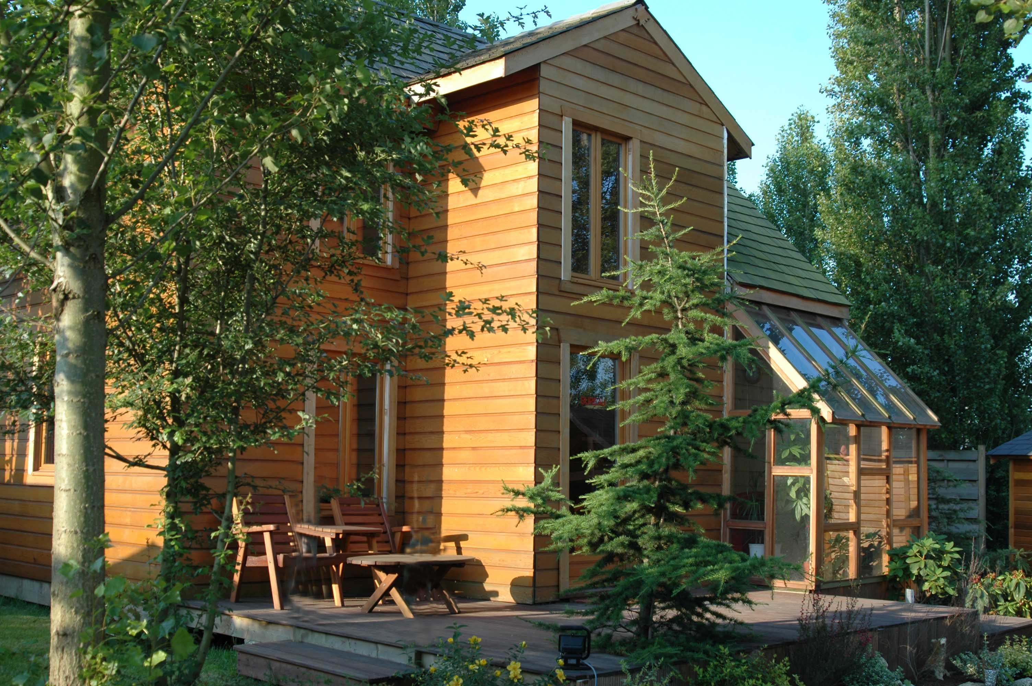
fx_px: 1203
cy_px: 343
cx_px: 516
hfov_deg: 46.4
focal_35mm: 42
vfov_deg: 31.8
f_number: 6.3
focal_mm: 28
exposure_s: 1/160
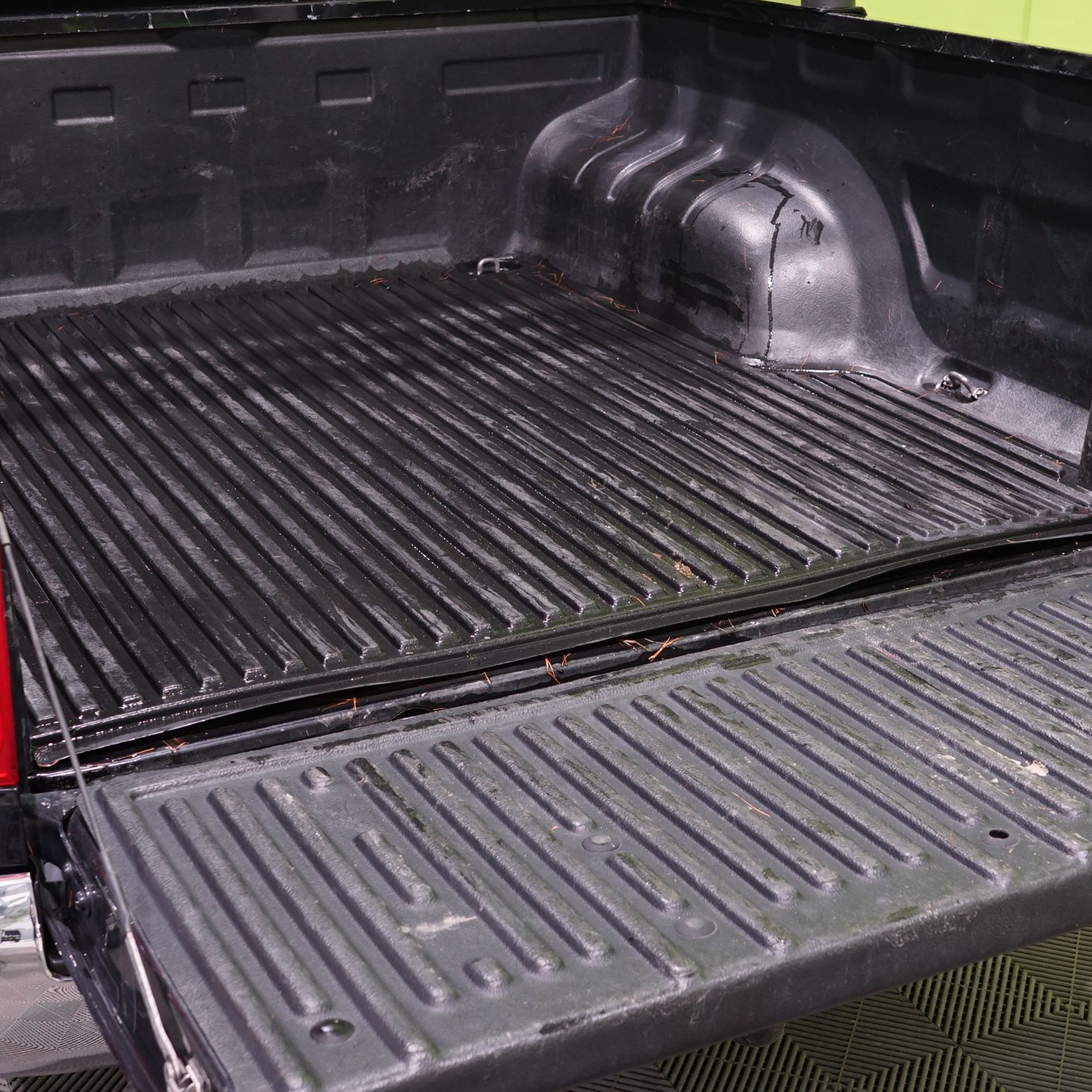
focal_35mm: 53
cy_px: 398
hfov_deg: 32.2
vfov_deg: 32.0
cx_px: 541
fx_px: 1892
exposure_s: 1/15
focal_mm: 31
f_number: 5
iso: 800
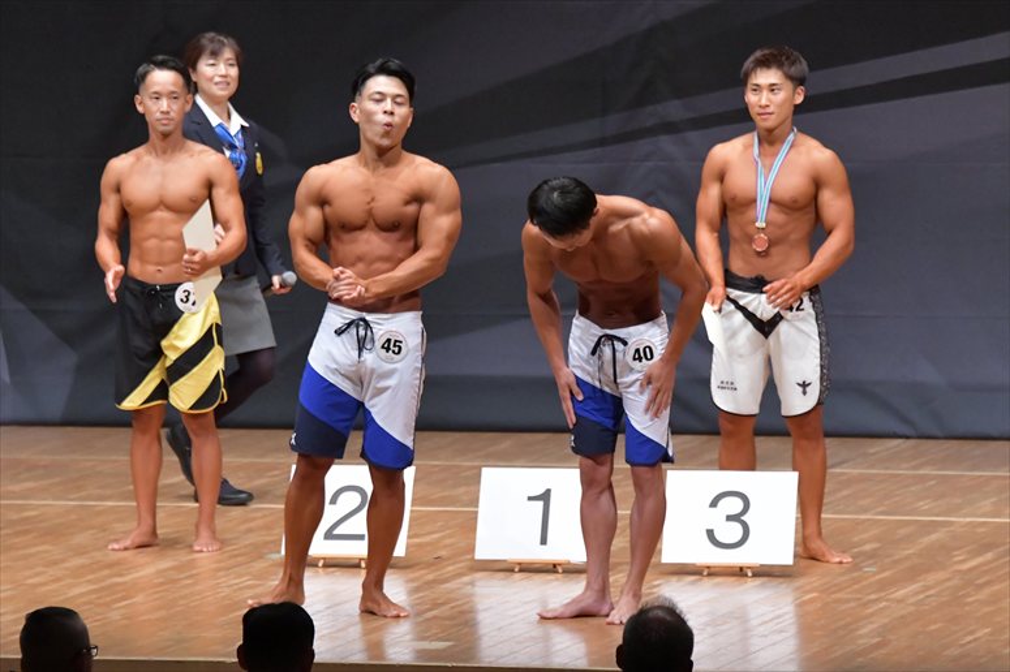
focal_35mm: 255
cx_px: 505
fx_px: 7151
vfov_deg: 5.4
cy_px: 336
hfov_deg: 8.1
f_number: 5.6
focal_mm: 170
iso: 8000
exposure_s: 1/400
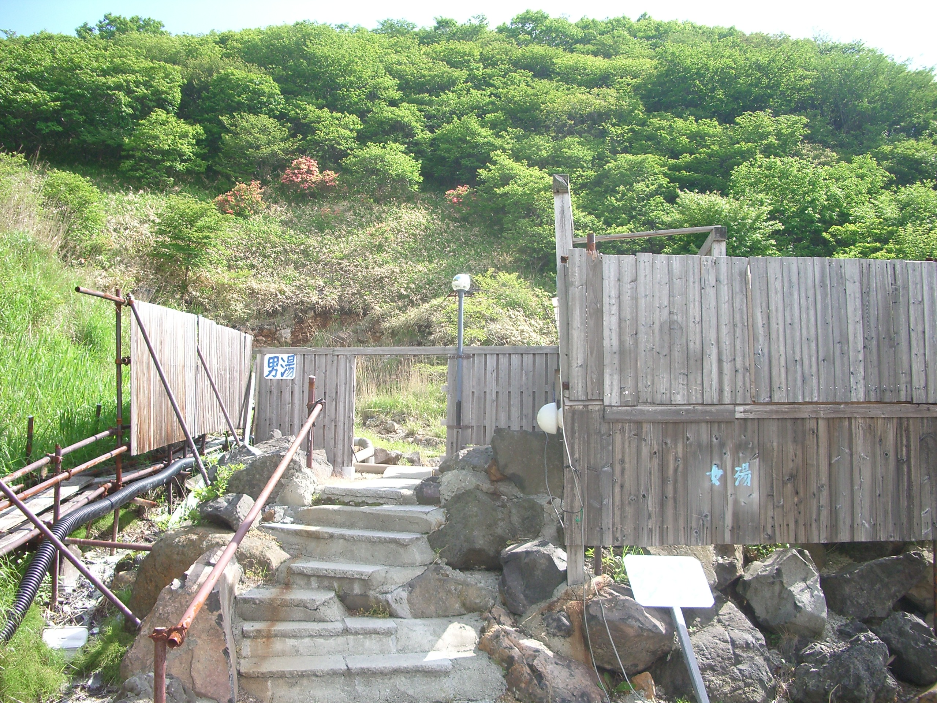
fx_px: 947
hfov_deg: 52.6
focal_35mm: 35
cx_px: 468
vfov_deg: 40.7
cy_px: 352
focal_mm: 5.8
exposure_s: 1/320
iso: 80
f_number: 2.6
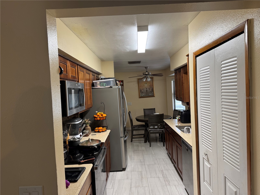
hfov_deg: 71.6
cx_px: 130
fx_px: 180
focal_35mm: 24
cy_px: 98
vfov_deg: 56.8
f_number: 1.78
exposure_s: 1/60
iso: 125
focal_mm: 6.76
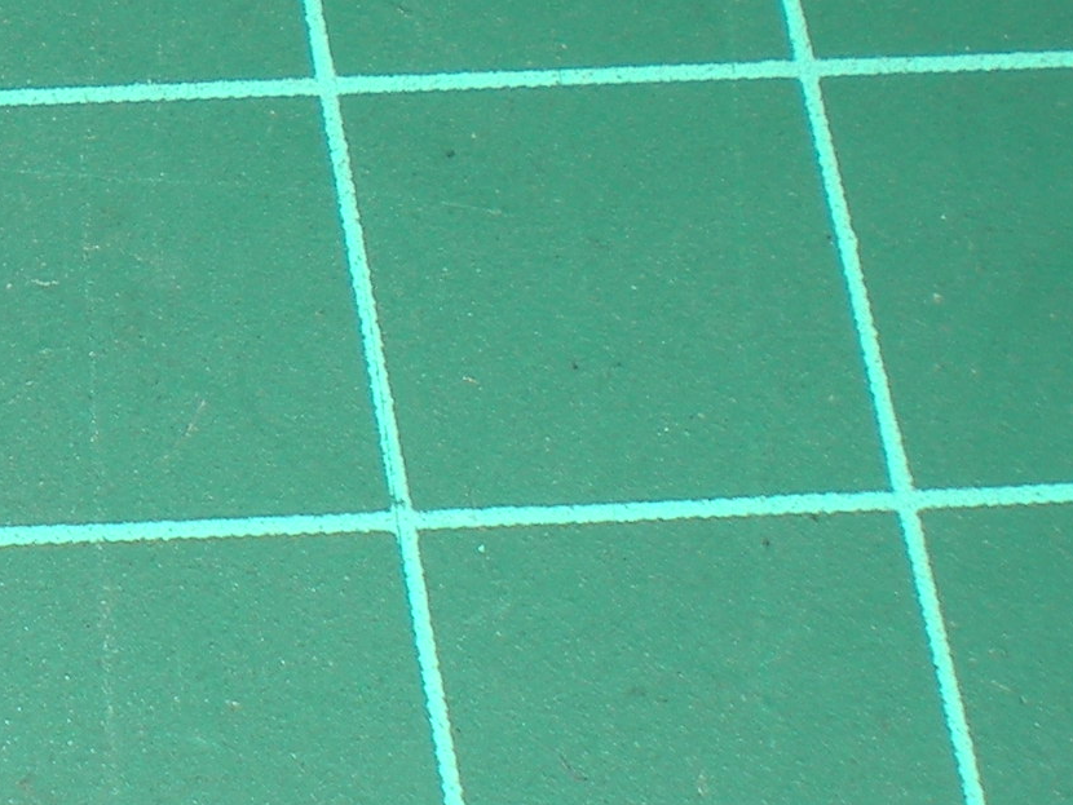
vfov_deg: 8.6
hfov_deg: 11.0
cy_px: 124
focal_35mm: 173
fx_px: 5364
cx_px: -584
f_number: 4.9
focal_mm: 7.4
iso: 64
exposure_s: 1/60
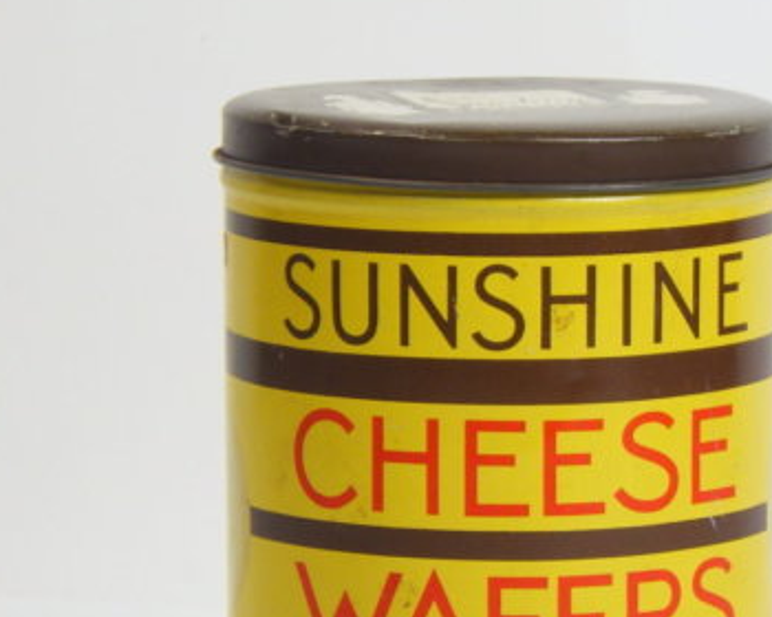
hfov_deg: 7.9
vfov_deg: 6.3
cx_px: 501
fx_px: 5621
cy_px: 372
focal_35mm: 246
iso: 125
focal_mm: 20.6
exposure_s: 1/30
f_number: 5.2
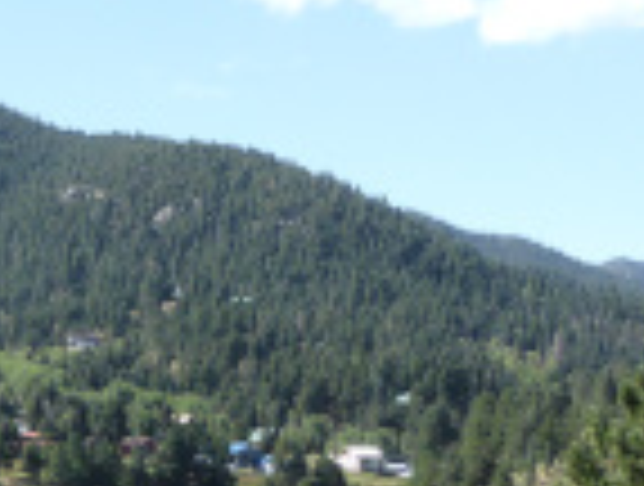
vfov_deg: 11.7
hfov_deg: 15.6
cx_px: -113
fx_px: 2275
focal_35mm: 122
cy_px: 727
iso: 100
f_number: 3.7
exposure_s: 1/400
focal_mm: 6.1
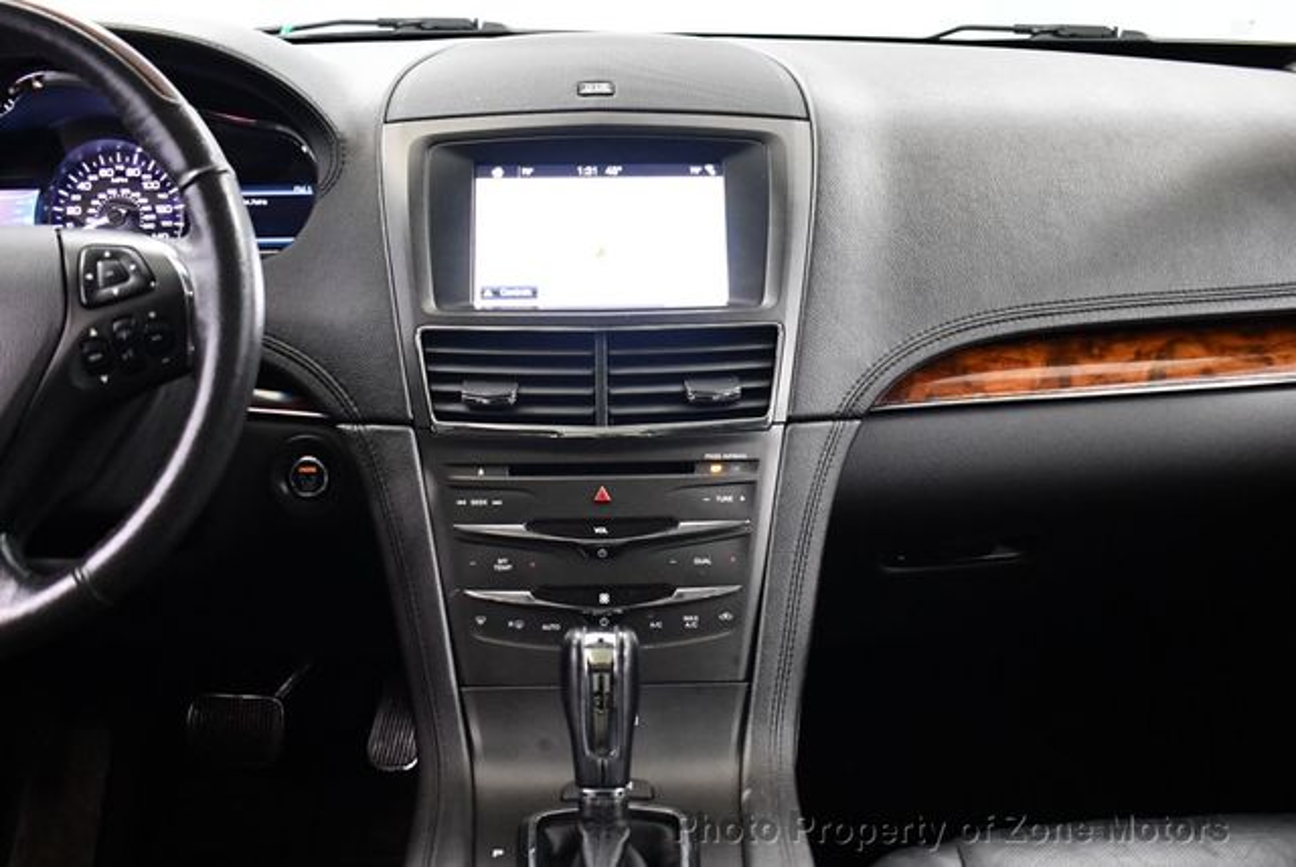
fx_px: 1297
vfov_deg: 36.9
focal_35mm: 36
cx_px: 648
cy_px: 434
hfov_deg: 53.1
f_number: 3.5
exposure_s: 1/60
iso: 3200
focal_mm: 18
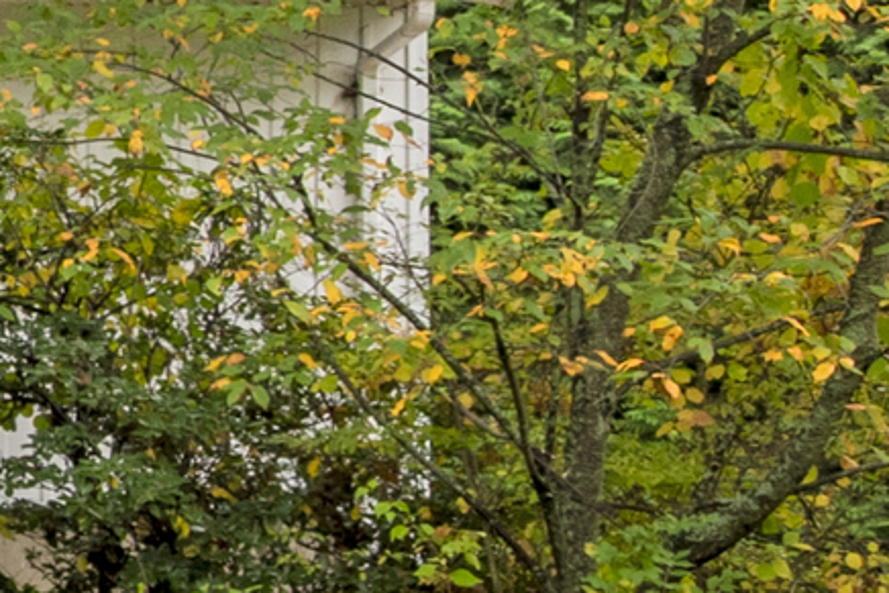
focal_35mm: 159
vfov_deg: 8.7
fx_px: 3916
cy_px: 147
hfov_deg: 8.9
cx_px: -2235
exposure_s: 1/125
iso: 400
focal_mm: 22.5
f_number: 8
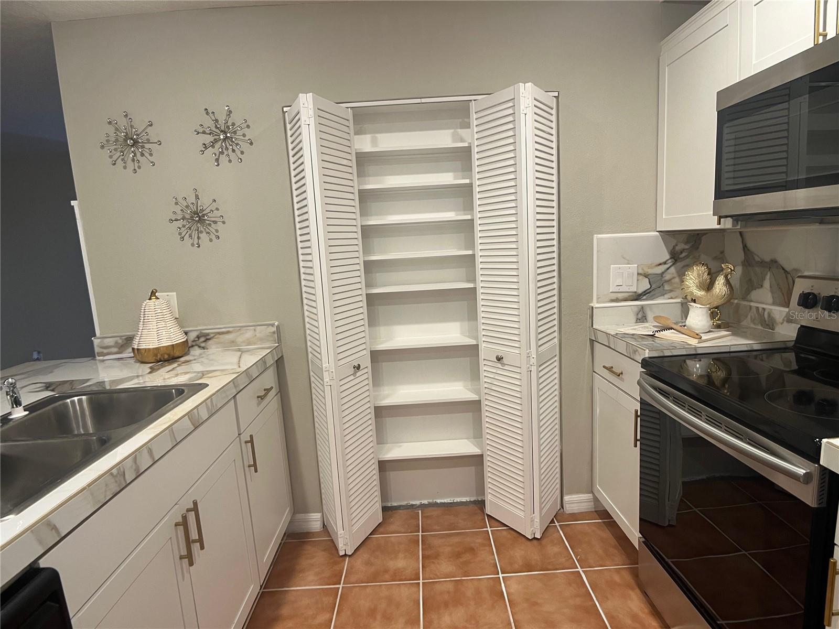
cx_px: 420
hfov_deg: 67.3
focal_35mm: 26
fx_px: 630
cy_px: 314
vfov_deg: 53.1
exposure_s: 1/60
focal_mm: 5.1
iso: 100
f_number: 1.6
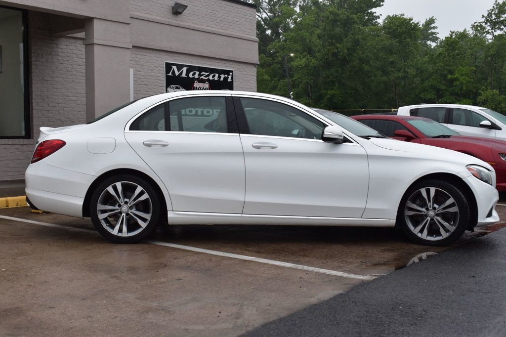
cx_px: 253
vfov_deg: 29.8
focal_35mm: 45
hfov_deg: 43.6
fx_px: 632
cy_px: 168
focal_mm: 30
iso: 400
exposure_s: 1/160
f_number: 9
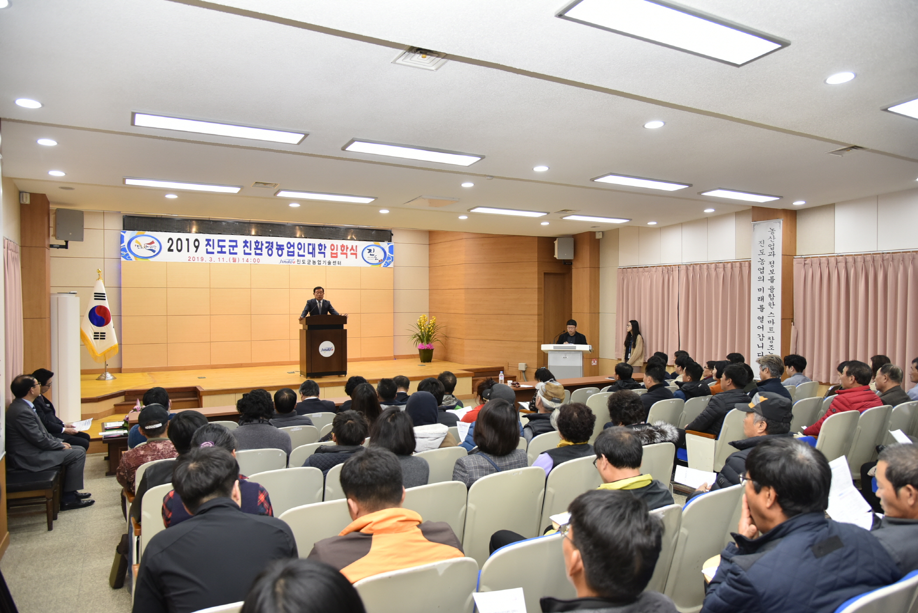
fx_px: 612
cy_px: 306
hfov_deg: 73.7
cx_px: 459
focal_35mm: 24
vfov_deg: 53.2
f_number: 4.5
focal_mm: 24
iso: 800
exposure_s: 1/125
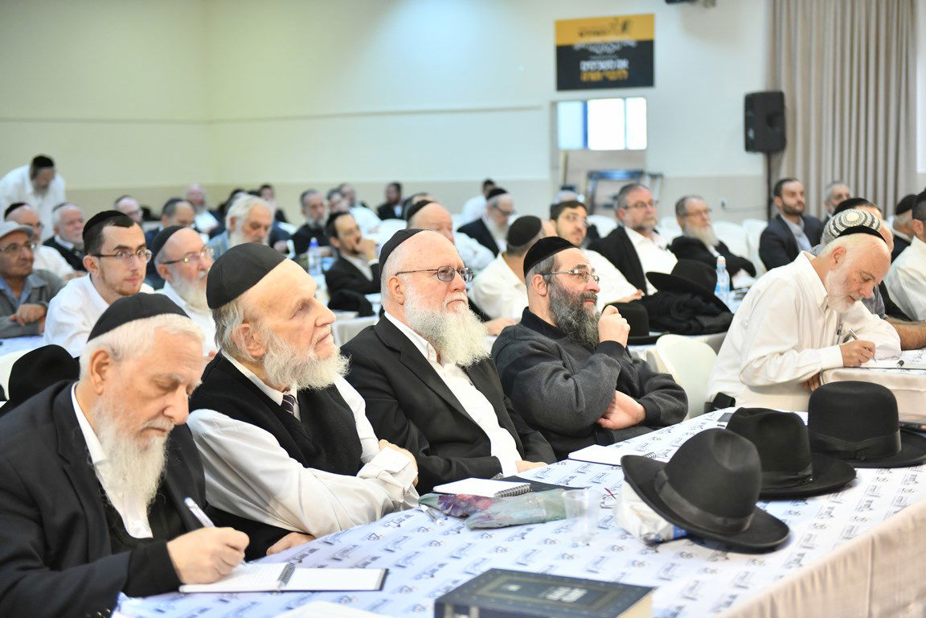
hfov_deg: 38.2
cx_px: 463
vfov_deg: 26.0
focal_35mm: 52
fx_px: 1337
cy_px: 309
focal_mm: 52
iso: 2000
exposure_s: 1/250
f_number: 11
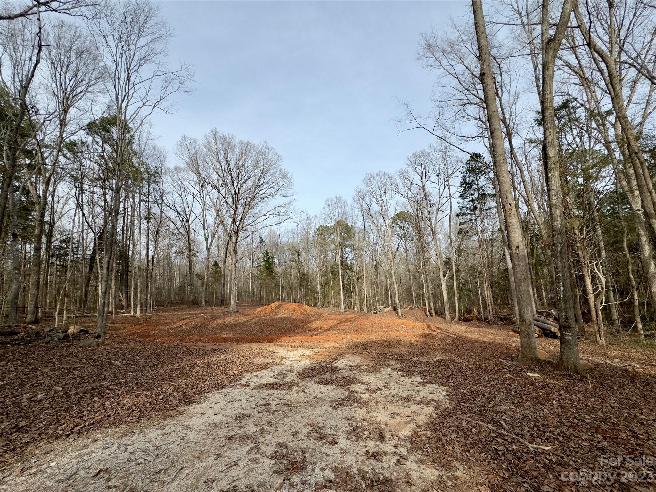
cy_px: 246
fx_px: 265
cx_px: 328
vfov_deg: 85.7
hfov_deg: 102.1
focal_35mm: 14
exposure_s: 1/1927
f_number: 2.2
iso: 50
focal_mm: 2.22
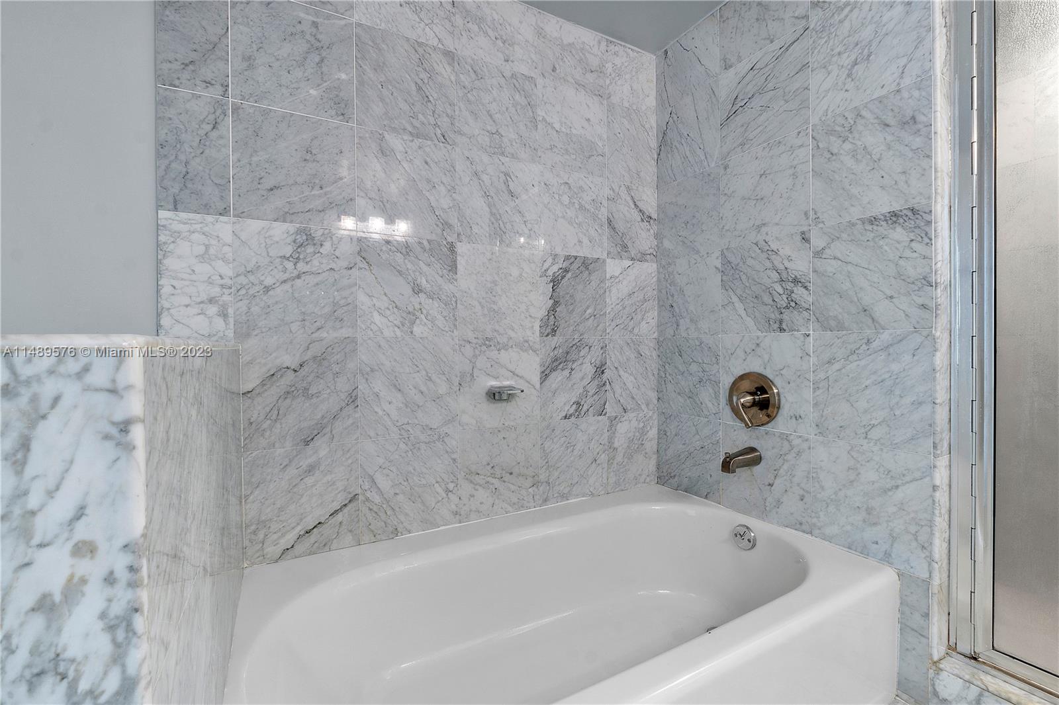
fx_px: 441
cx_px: 530
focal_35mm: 15
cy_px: 352
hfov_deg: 100.4
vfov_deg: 77.3
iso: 160
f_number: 11
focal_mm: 10
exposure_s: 1/1.67
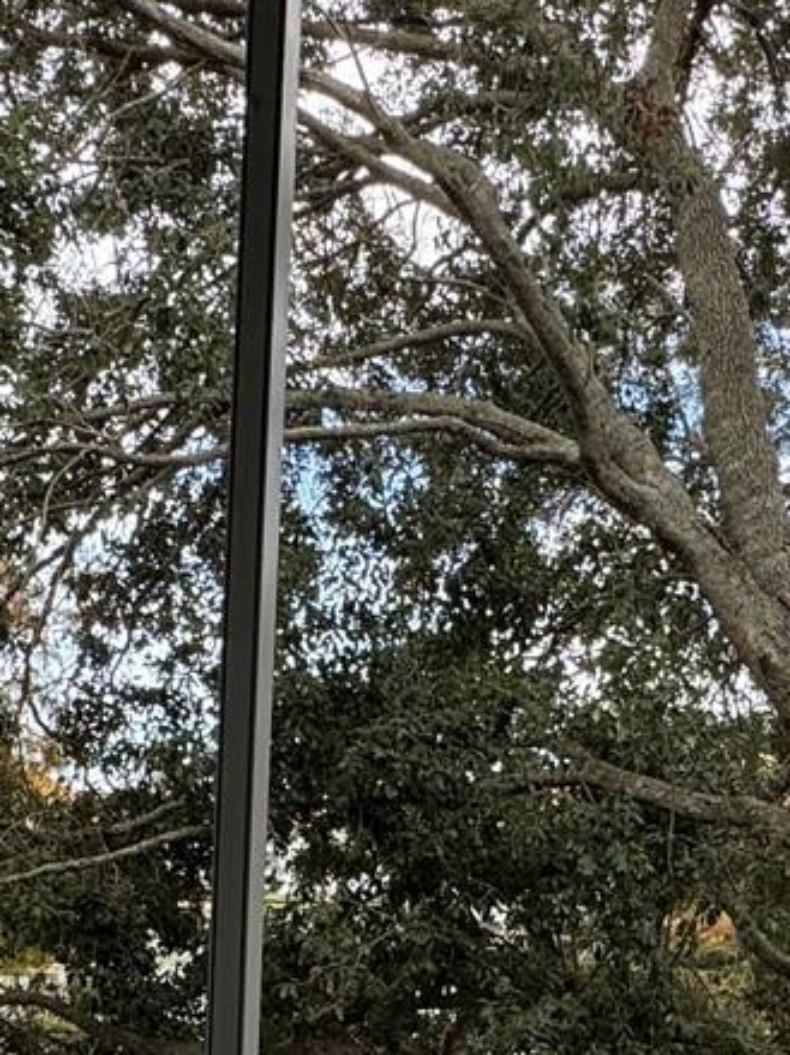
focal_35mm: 51
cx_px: 483
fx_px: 1553
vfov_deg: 35.1
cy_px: 966
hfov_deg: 28.5
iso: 40
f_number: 2.2
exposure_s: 1/142
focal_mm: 2.22
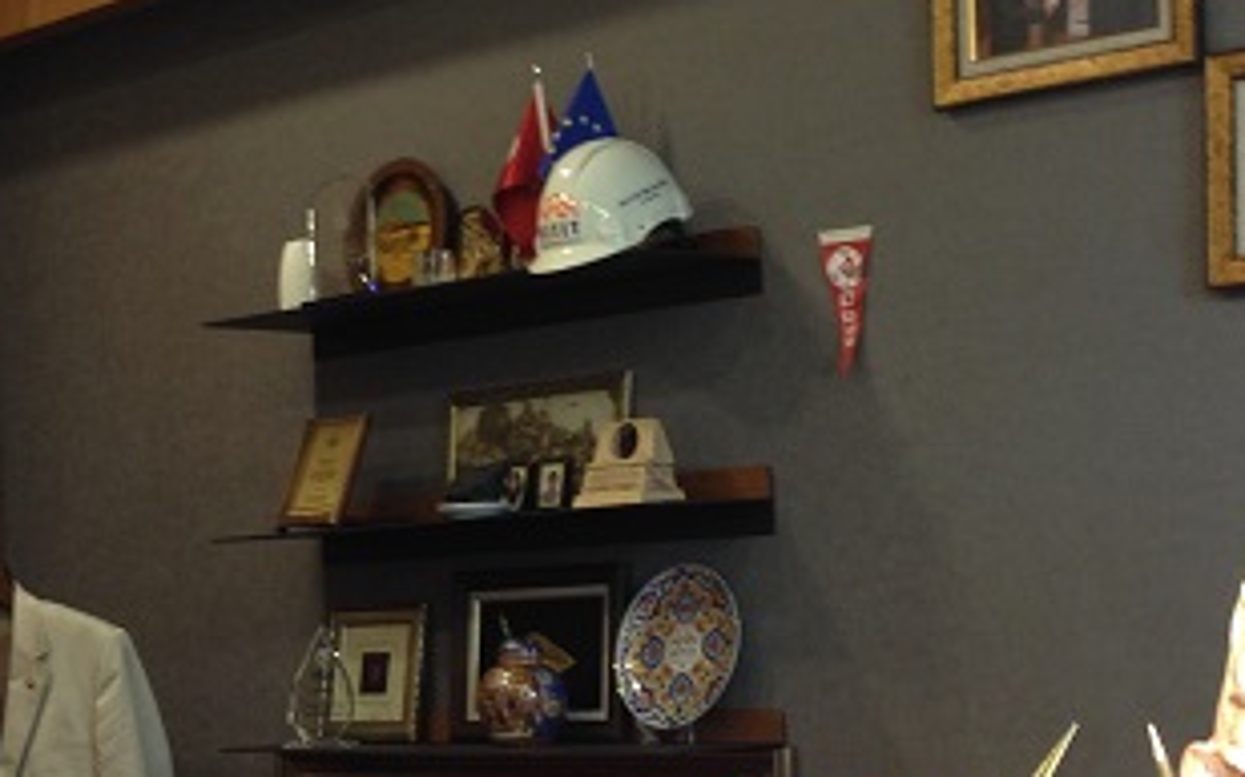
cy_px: 479
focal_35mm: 85
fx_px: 2884
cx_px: 407
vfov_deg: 15.3
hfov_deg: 24.2
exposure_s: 1/20
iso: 64
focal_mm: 4.12
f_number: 2.4
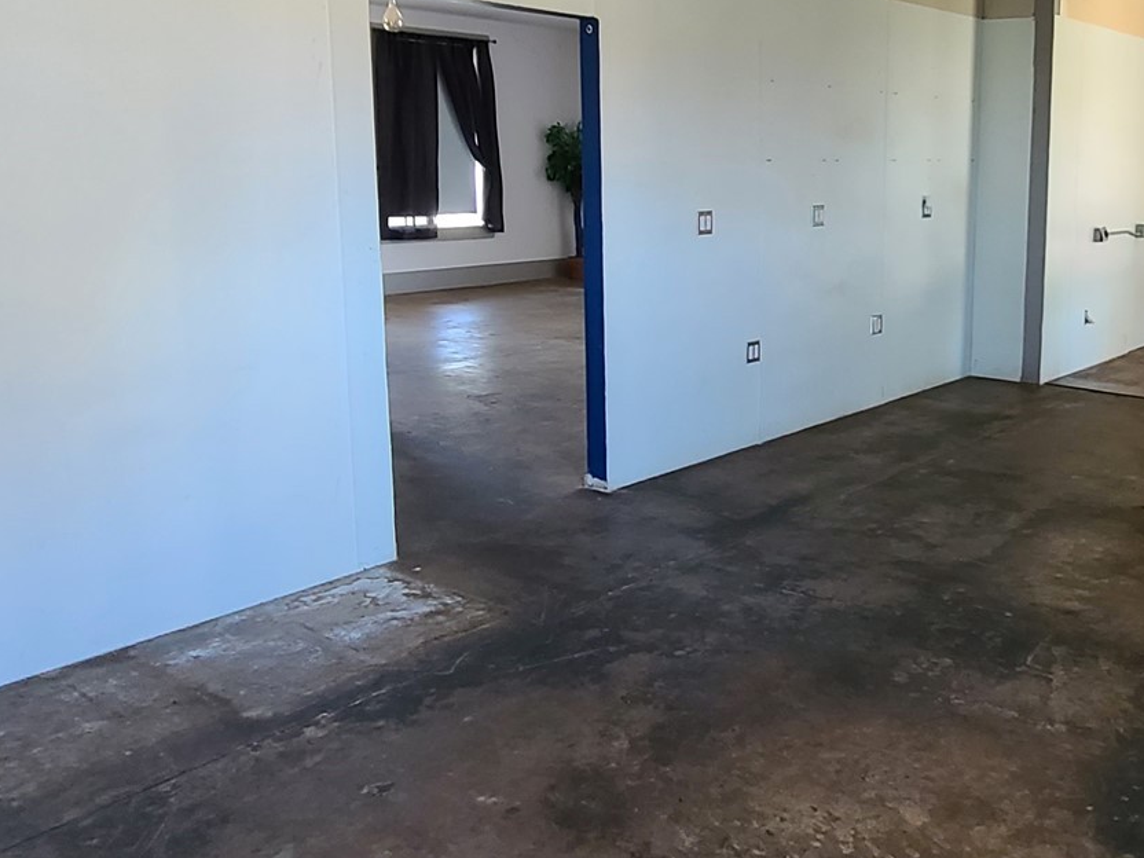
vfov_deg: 43.8
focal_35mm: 32
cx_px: 810
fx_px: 1058
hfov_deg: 55.0
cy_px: 320
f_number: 2.2
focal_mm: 2.2
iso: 320
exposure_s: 1/40
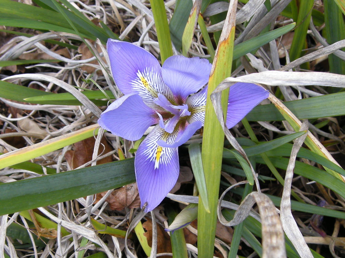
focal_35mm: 35
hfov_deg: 52.6
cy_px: 129
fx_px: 349
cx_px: 172
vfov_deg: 40.7
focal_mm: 7.5
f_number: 3.8
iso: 64
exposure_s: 1/94
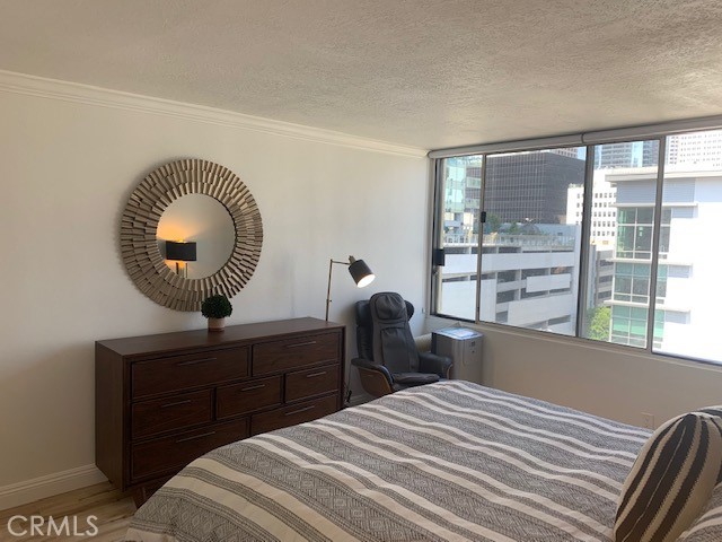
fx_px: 542
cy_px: 271
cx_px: 361
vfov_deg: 53.1
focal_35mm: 26
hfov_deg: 67.3
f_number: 1.8
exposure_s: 1/120
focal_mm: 4.25
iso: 40
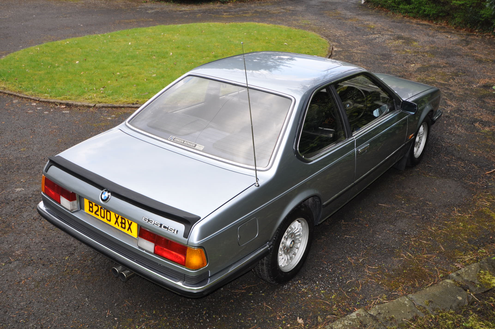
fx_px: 494
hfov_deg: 53.2
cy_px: 164
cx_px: 248
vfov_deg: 36.8
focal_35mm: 36
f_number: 4.5
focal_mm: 24
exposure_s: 1/200
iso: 200
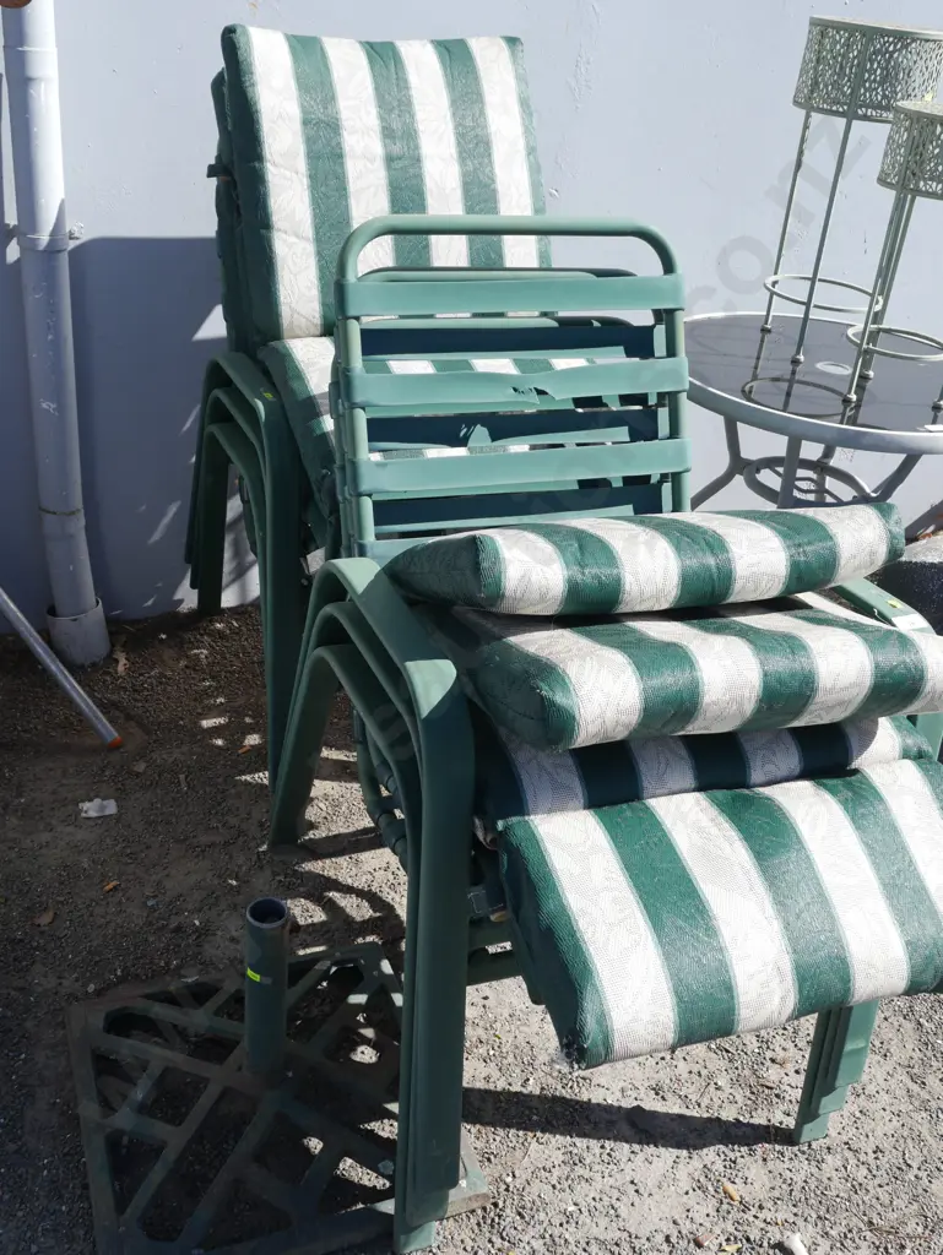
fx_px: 1234
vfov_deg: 53.9
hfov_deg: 41.8
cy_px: 628
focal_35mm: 34
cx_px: 472
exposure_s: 1/320
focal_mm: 17
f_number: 7.1
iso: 200
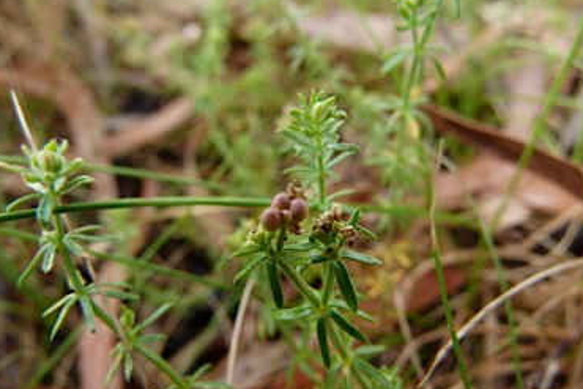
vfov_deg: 47.9
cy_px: 206
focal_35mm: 27
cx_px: 296
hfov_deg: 67.4
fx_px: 437
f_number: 3.6
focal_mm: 4.5
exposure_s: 1/100
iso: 100
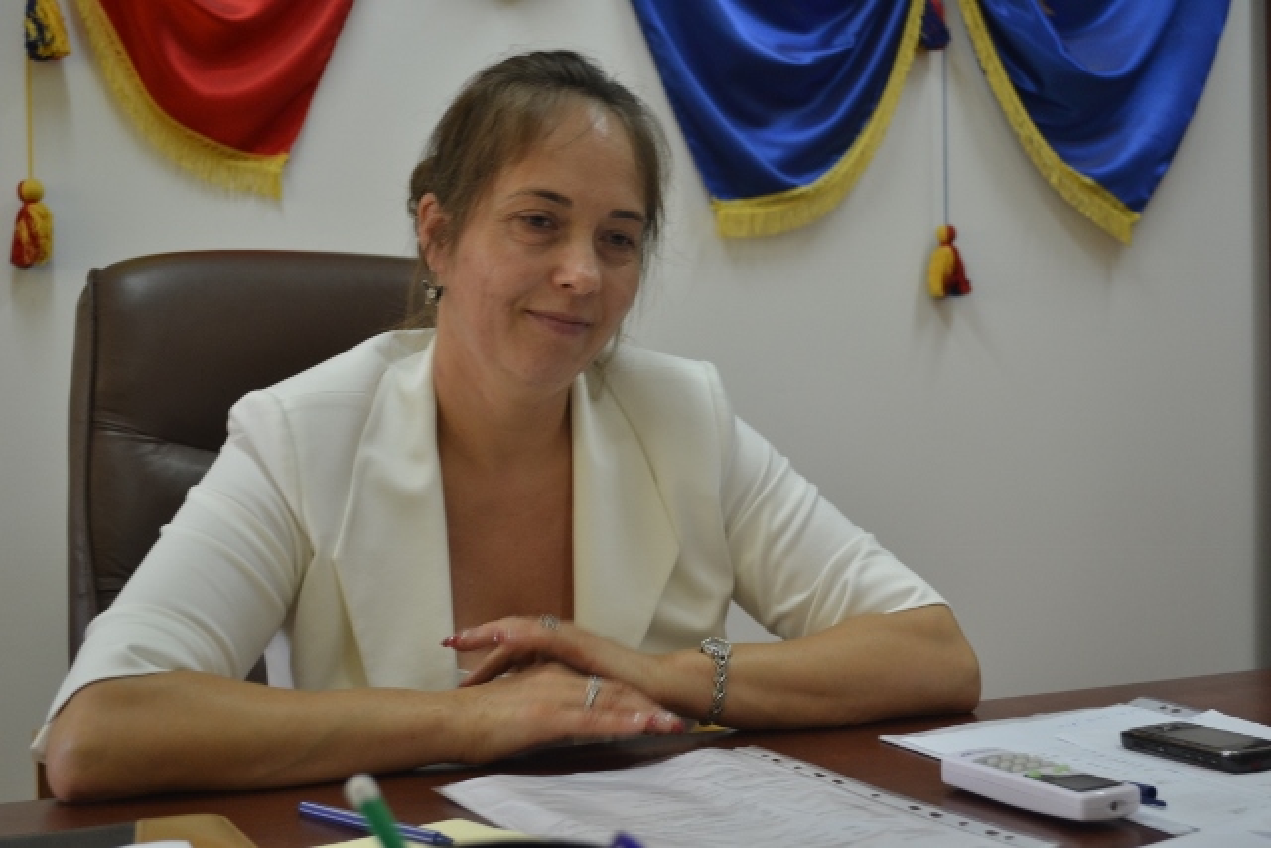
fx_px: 1695
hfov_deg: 41.1
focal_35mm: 48
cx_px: 636
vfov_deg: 28.1
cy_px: 424
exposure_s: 1/40
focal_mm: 32
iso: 400
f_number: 4.8
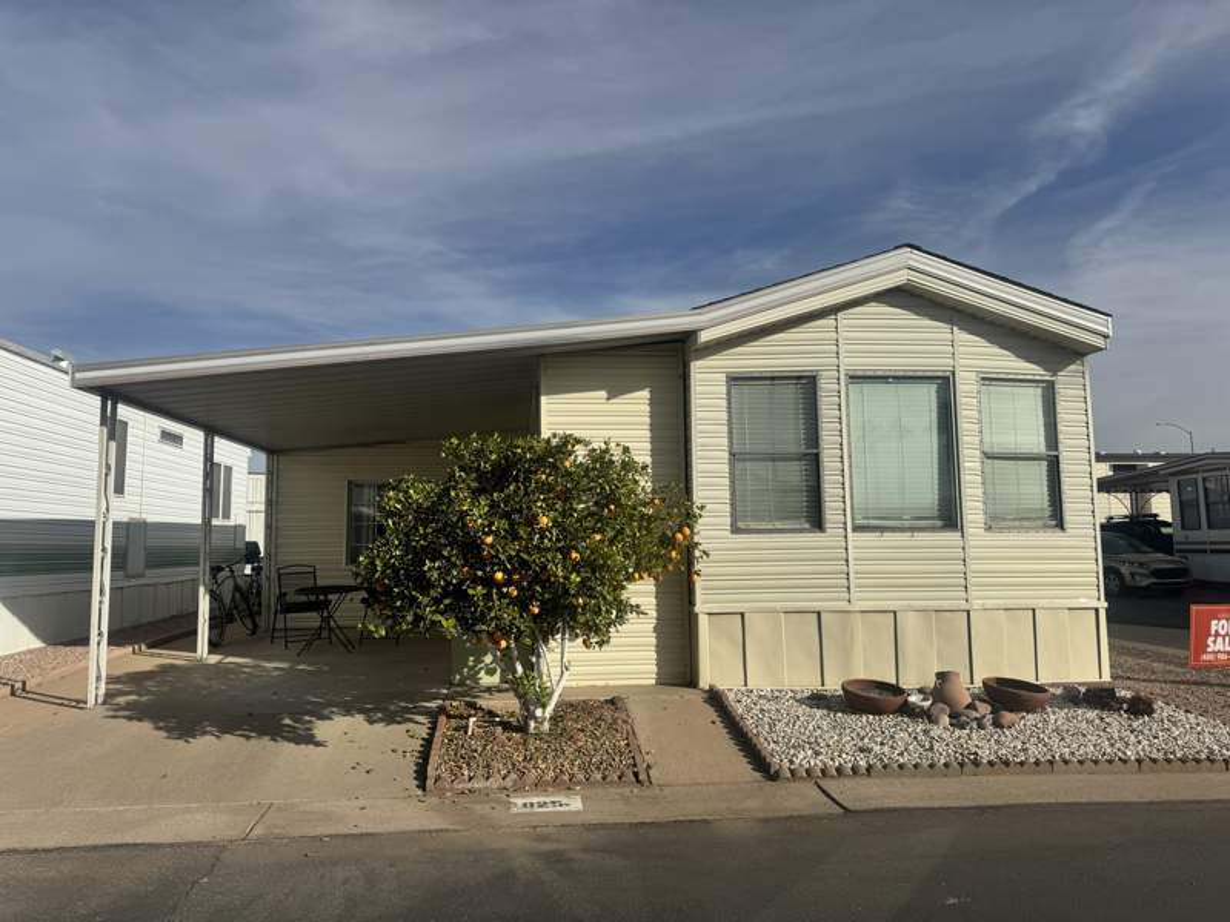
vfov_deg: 56.8
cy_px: 461
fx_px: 853
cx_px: 615
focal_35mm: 24
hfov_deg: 71.6
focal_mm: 6.76
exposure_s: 1/10417
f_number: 1.78
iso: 80
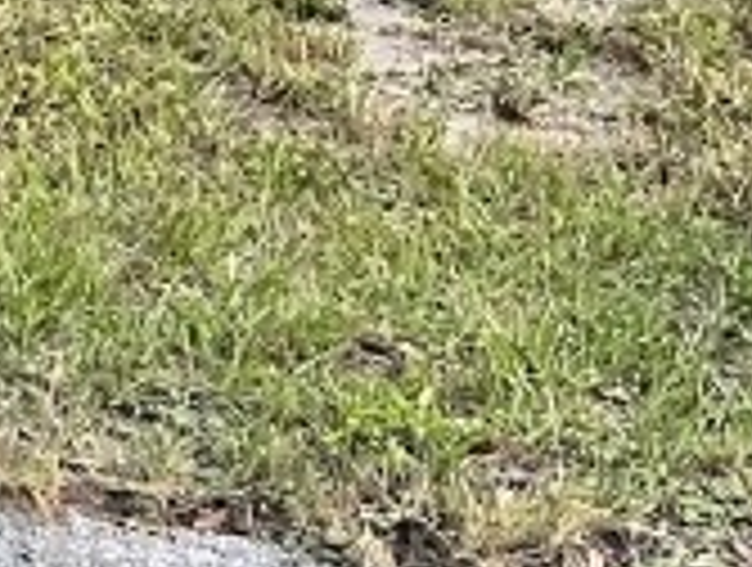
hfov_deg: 10.5
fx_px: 3462
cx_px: -1121
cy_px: -1035
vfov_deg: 8.2
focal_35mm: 159
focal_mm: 5.1
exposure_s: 1/93
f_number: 1.6
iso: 125
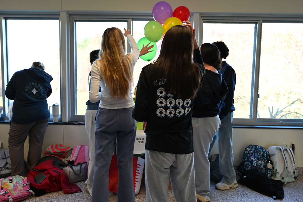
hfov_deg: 63.7
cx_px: 152
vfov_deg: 44.9
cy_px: 101
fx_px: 244
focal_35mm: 29
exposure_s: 1/125
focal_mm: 29
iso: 1400
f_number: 4
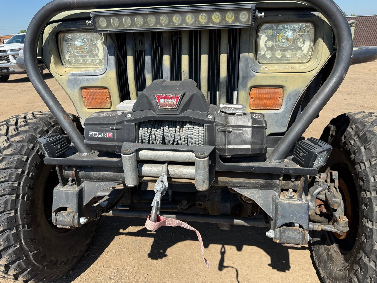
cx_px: 188
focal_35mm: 24
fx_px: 261
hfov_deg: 71.6
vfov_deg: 56.8
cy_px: 142
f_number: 1.78
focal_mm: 6.76
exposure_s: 1/3425
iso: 80
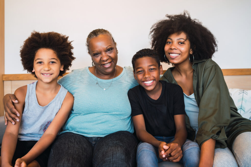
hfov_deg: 54.4
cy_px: 84
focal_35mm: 35
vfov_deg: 37.9
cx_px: 126
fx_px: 244
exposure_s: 1/80
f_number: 3.2
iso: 320
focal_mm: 35
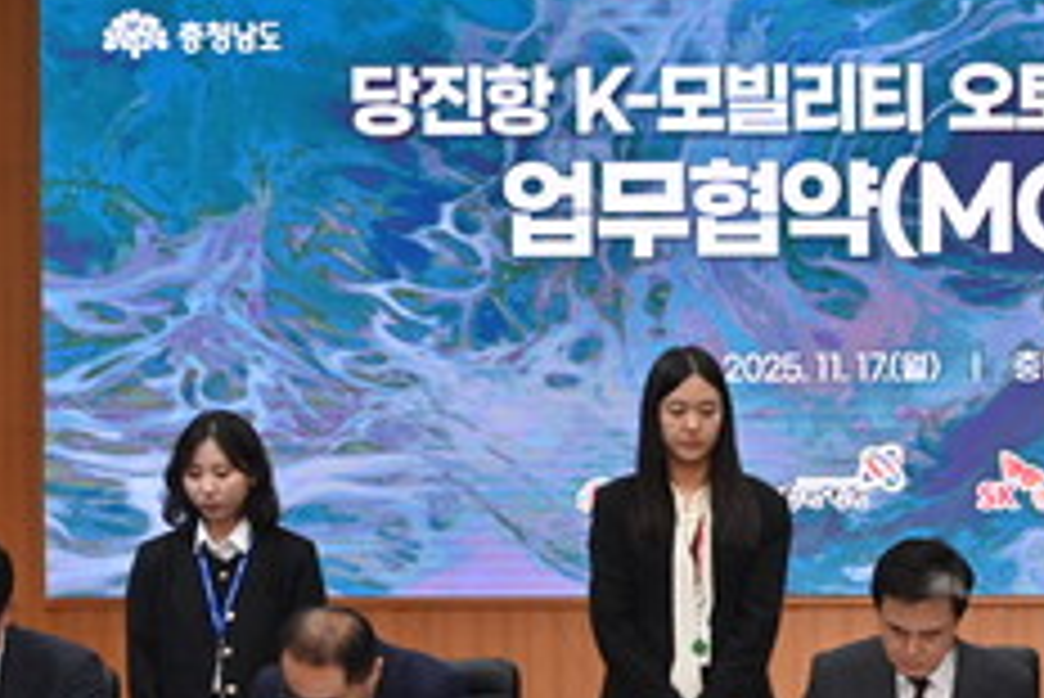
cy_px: 540
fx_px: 2553
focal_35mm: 88
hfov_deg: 22.3
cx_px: 1012
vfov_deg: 15.5
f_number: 5
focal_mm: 34
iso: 800
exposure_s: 1/250
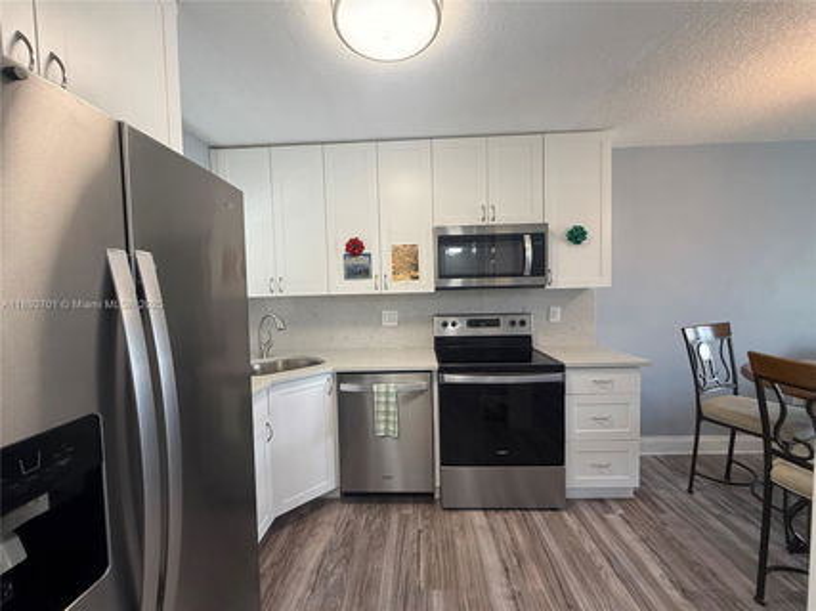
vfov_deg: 85.6
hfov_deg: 102.1
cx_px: 408
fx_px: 330
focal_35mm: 14
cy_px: 306
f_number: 2.2
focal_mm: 2.22
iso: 200
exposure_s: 1/120
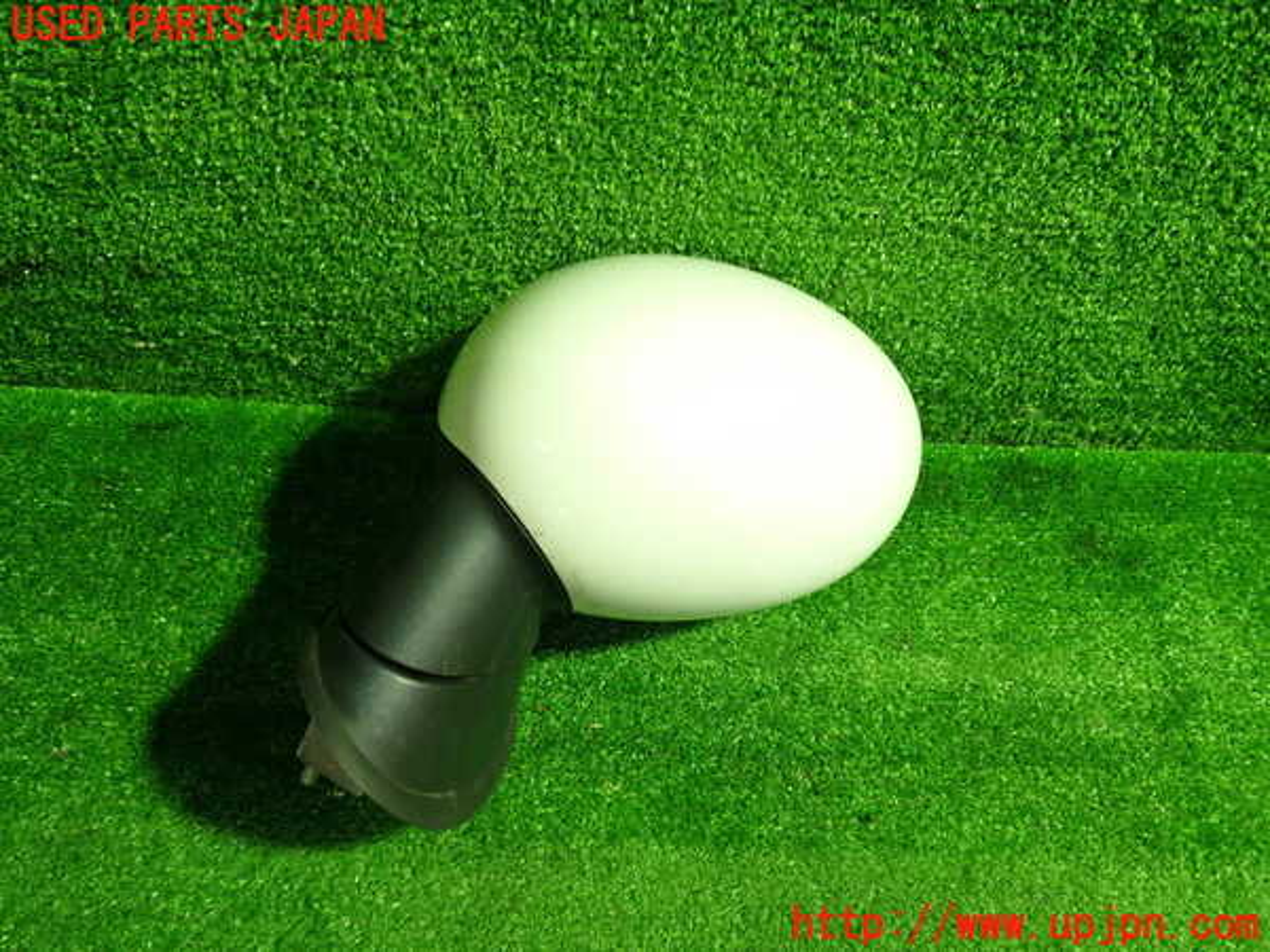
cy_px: 476
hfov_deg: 60.0
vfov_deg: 46.8
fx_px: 1101
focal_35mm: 30
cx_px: 635
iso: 250
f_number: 2.3
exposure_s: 1/30
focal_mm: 5.4
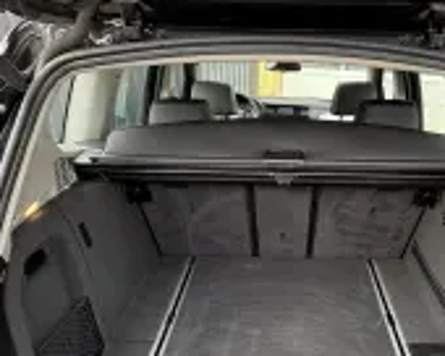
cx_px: 293
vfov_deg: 48.3
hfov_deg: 59.2
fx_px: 382
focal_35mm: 29
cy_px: 262
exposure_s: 1/100
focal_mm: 2.22
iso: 100
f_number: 2.2
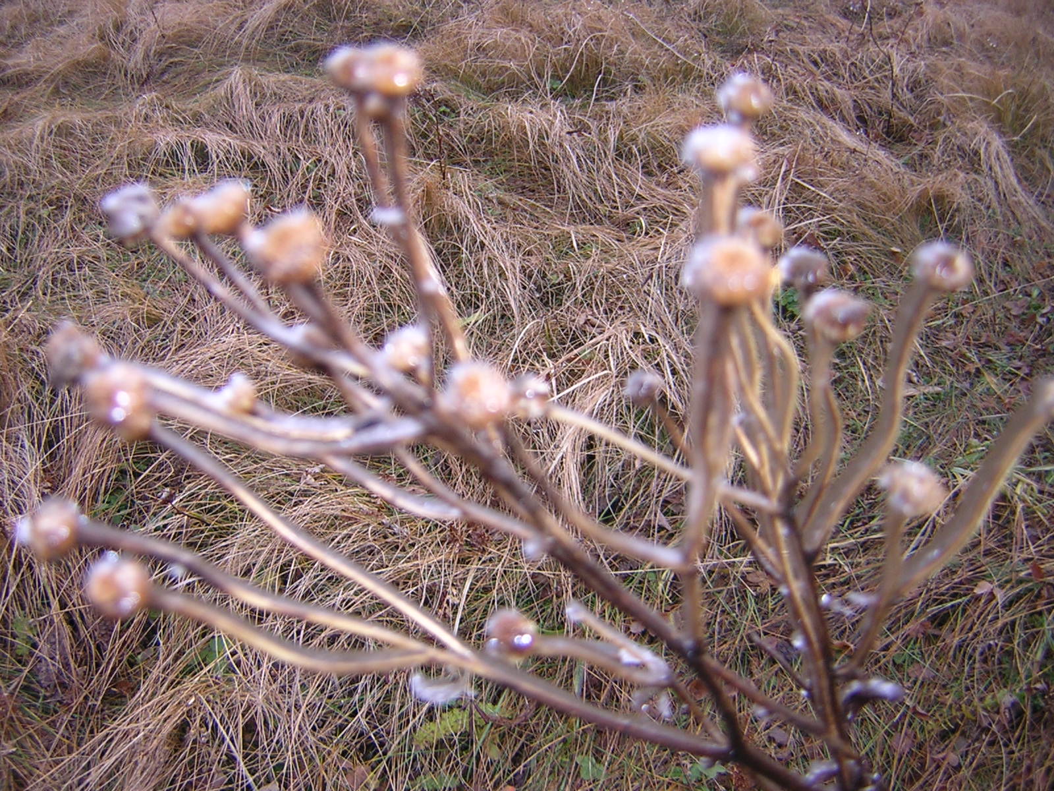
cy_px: 396
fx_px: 1096
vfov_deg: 39.7
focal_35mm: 36
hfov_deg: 51.4
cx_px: 527
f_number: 2.6
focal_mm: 4.7
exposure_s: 1/30
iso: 100
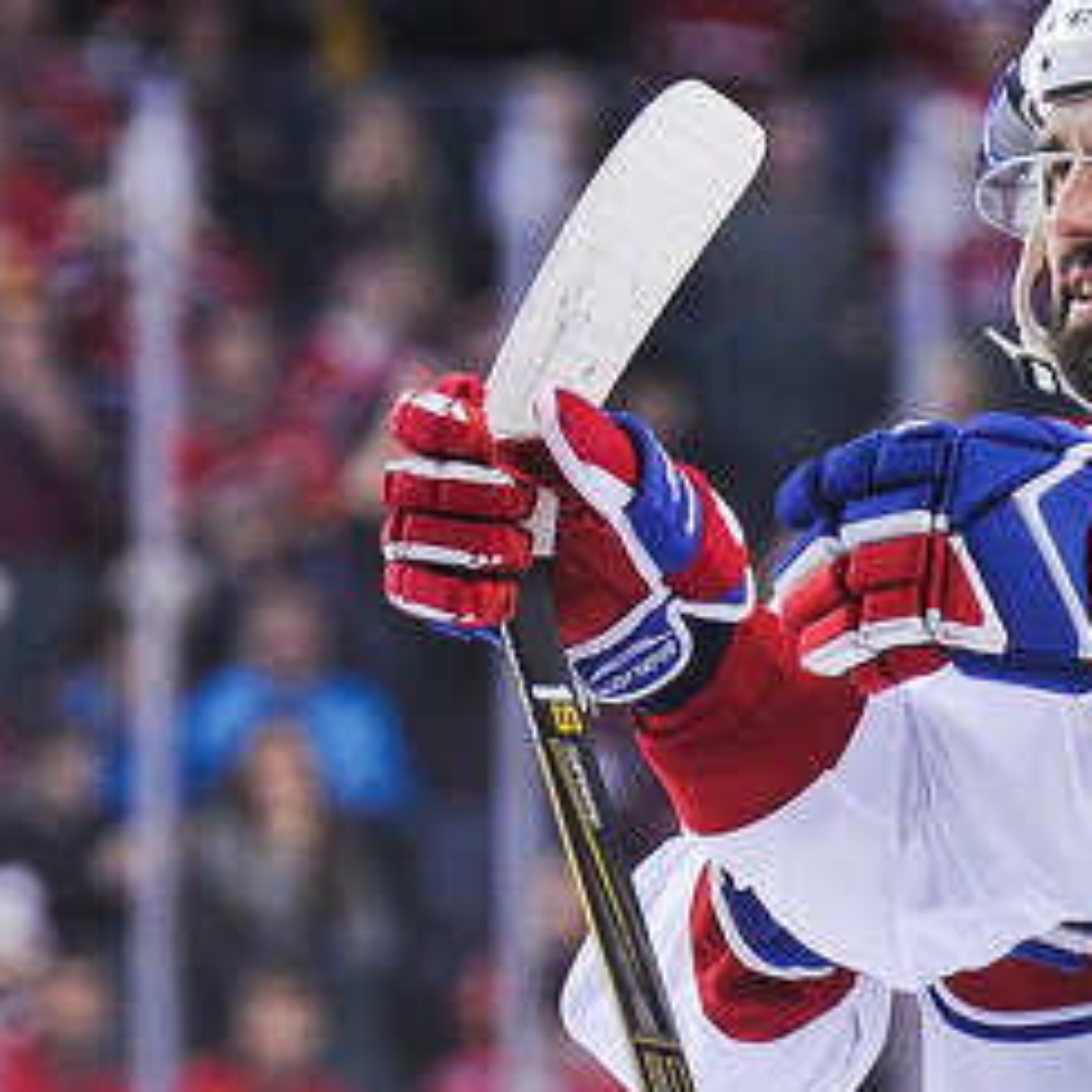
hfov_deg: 3.7
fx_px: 16774
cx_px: 1423
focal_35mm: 470
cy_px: 492
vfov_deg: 3.7
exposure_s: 1/800
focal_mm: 210
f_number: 5
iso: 3200
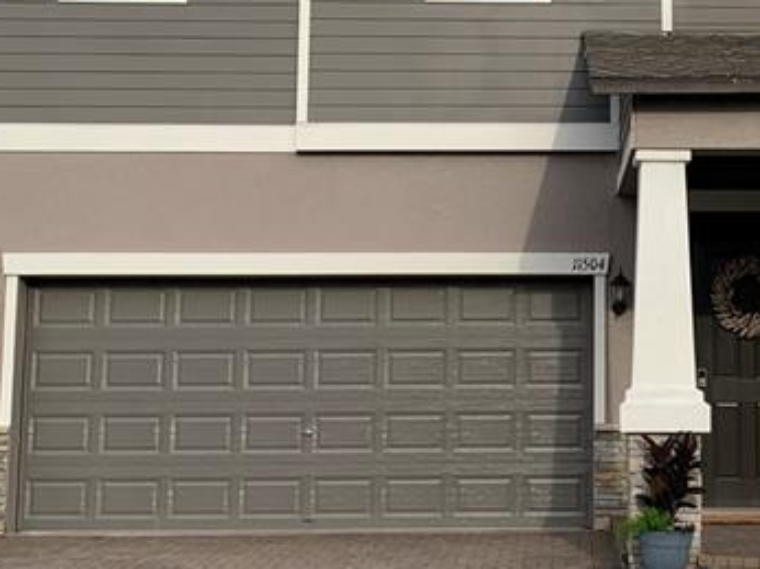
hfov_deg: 24.9
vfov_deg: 19.0
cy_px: 154
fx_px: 1689
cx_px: 604
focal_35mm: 77
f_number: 1.8
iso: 25
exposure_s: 1/1220
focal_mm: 4.25
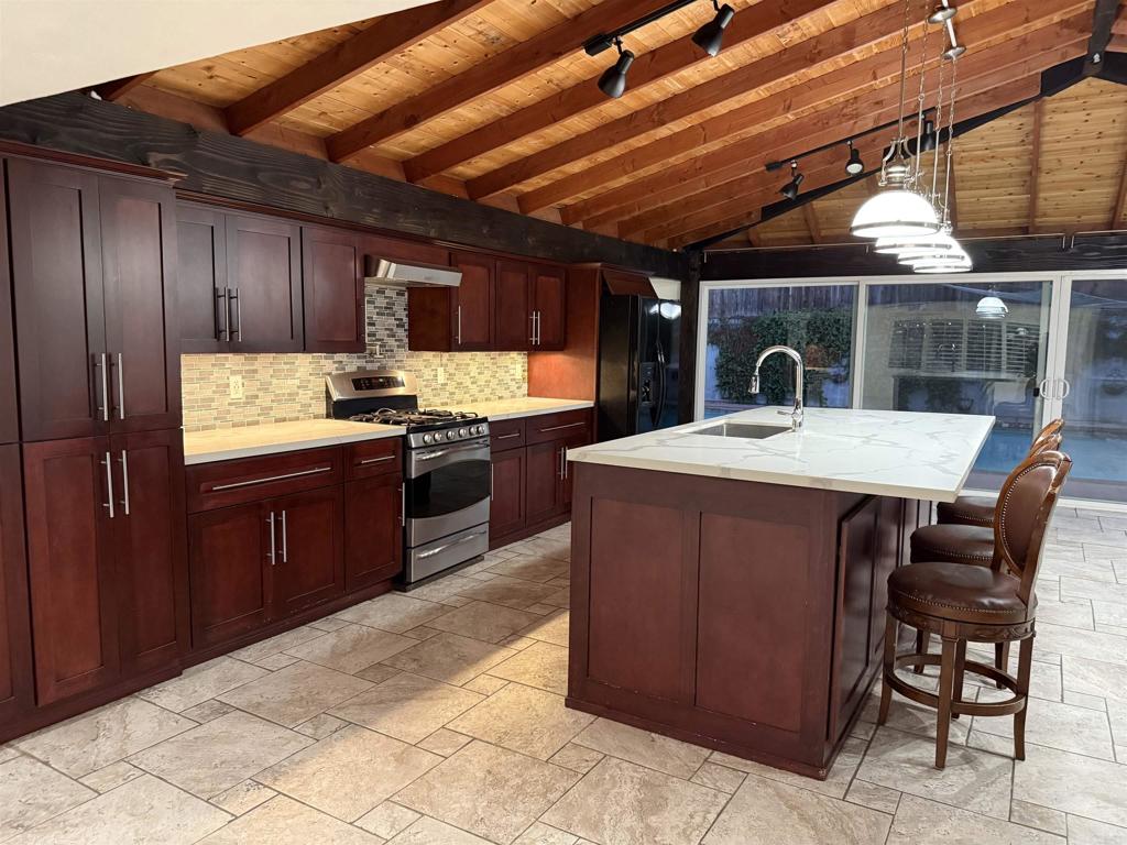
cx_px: 564
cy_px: 422
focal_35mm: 24
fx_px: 781
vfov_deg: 56.8
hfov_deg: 71.6
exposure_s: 1/60
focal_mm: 6.76
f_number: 1.78
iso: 800
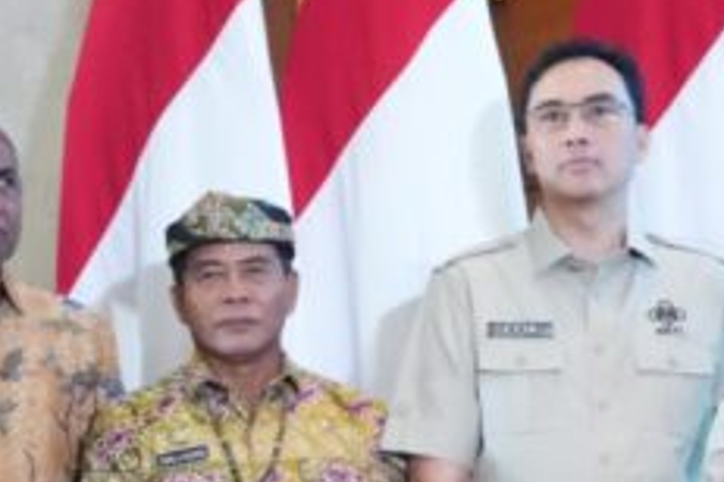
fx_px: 7058
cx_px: 436
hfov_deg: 5.9
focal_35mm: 351
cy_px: 374
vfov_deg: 3.9
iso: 10000
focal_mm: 122
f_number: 9
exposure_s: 1/100
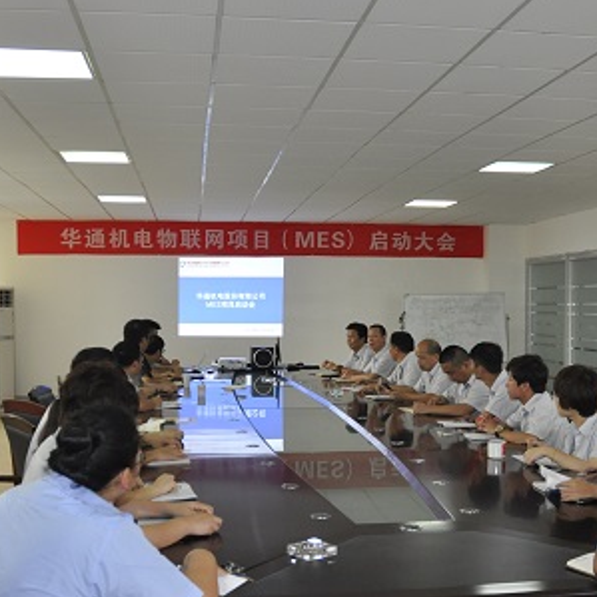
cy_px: 355
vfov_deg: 36.7
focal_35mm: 46
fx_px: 898
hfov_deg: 36.8
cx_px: 321
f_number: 4
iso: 800
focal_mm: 18
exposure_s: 1/80
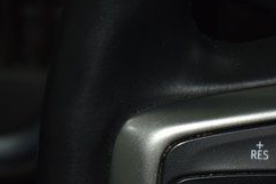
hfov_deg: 7.4
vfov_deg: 4.9
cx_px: 303
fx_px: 2130
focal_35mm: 278
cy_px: 213
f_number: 4.5
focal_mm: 70
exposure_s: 1/60
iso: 900
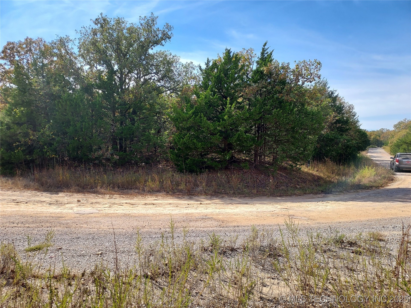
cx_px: 206
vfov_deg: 56.8
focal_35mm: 24
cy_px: 154
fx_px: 285
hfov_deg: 71.6
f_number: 1.8
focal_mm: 4.6
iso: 40
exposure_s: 1/760
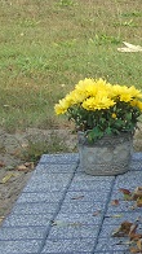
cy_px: 54
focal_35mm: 192
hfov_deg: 6.0
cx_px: 361
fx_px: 1287
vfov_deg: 11.2
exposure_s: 1/125
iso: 80
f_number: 4.3
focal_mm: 9.6
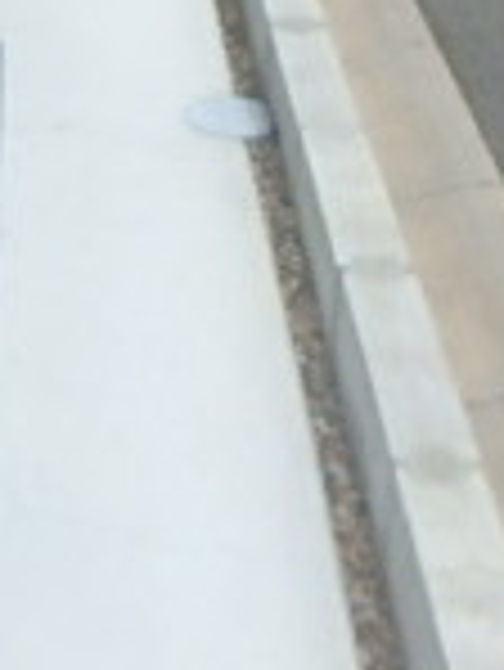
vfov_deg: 19.6
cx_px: -81
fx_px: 1745
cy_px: -265
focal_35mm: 90
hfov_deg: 15.9
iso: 125
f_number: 3.5
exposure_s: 1/500
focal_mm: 3.7
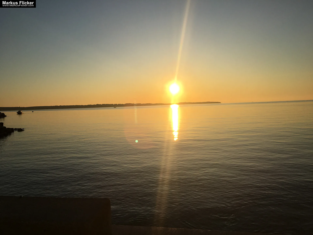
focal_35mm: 29
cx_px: 156
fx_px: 262
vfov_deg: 48.2
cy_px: 118
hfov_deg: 61.7
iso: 25
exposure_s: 1/3000
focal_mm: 4.15
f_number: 2.2
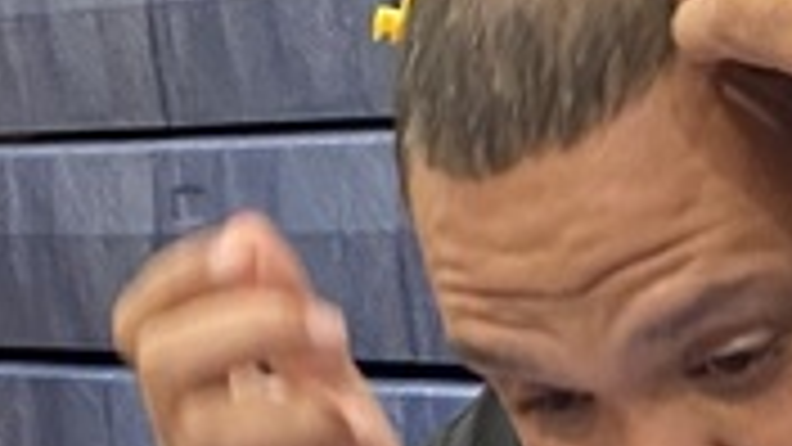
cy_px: 770
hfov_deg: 12.9
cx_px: 702
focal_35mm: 165
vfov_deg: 7.2
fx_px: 3465
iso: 100
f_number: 1.8
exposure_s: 1/60
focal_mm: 4.25
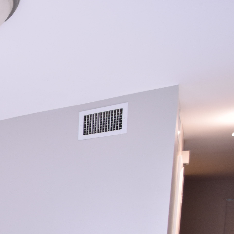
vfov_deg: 34.8
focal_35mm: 42
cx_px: -89
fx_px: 321
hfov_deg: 29.6
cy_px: 253
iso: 800
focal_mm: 10
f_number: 3.5
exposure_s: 1/60
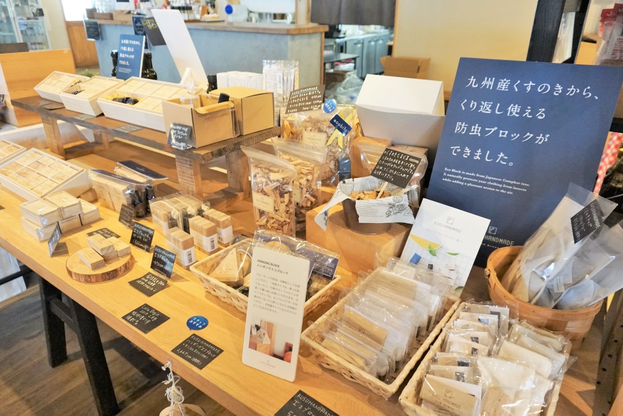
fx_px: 415
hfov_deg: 73.7
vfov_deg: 53.1
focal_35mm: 24
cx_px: 312
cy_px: 208
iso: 1250
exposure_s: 1/160
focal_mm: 16
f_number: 4
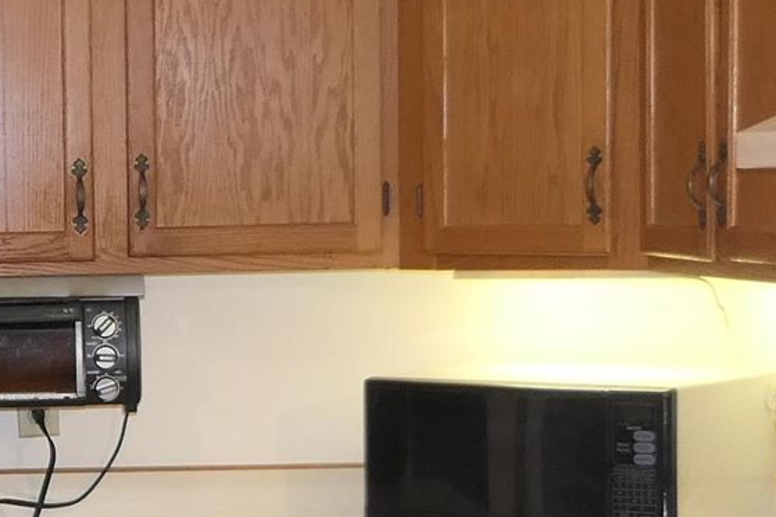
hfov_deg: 14.9
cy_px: 403
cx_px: -196
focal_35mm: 132
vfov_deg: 10.4
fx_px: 2844
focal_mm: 8.8
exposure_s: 1/60
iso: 500
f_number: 2.8
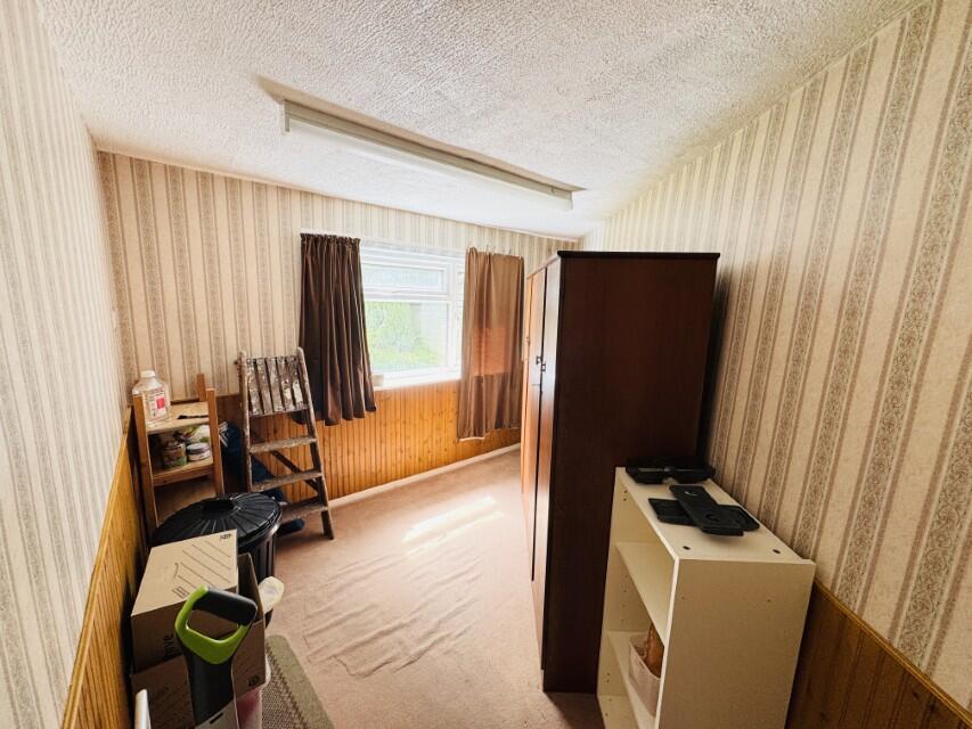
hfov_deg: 102.1
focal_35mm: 14
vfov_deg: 85.7
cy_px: 364
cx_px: 486
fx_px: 393
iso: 80
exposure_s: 1/99
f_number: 2.2
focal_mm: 2.22
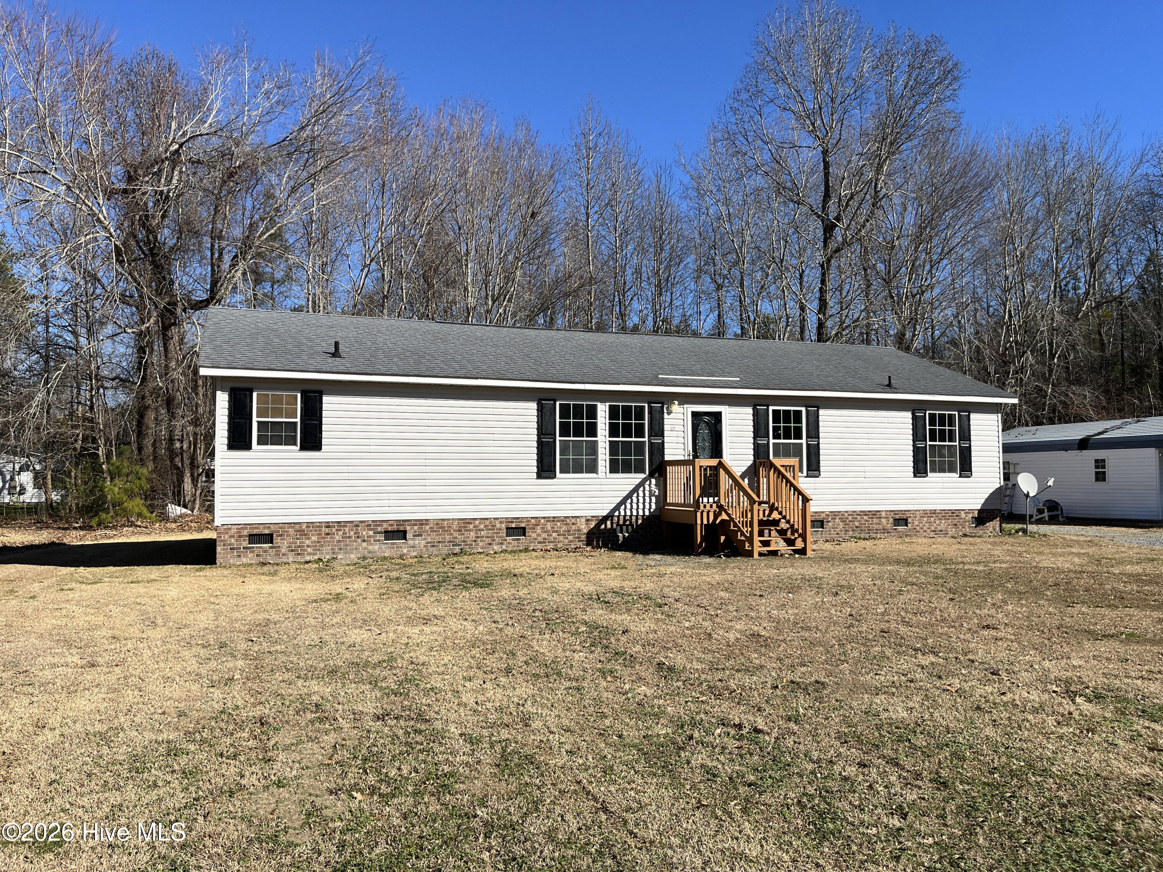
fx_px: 874
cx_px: 582
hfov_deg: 67.3
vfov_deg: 53.1
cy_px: 436
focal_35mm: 26
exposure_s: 1/4149
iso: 50
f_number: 1.6
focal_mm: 5.1
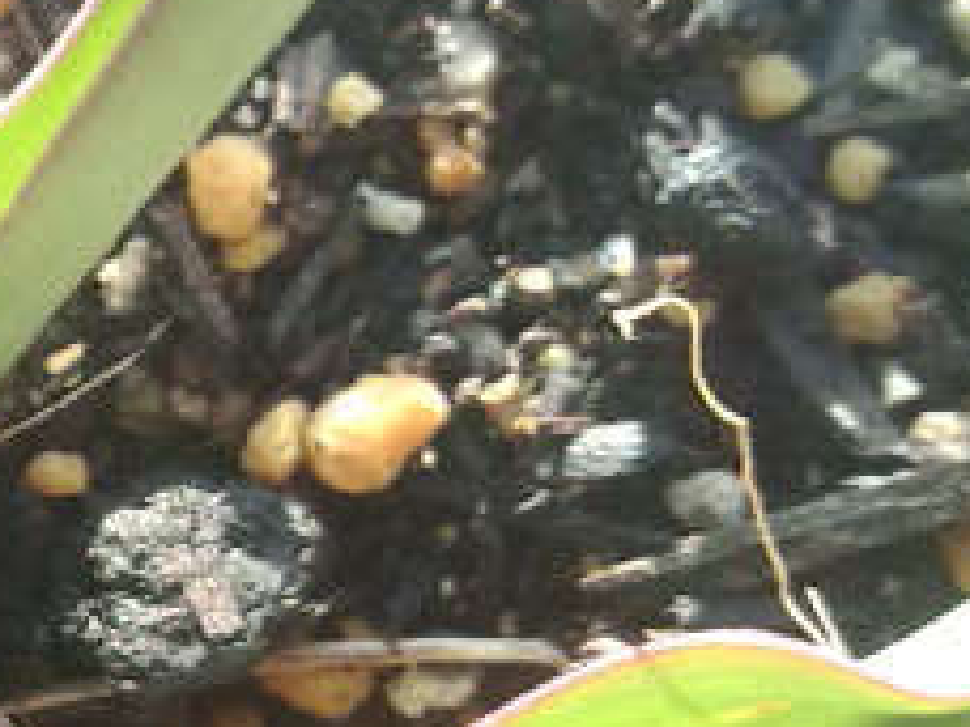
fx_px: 2522
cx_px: -230
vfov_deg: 16.4
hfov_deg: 20.2
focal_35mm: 90
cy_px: 412
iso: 66
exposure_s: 1/100
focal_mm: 3.3
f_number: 2.8
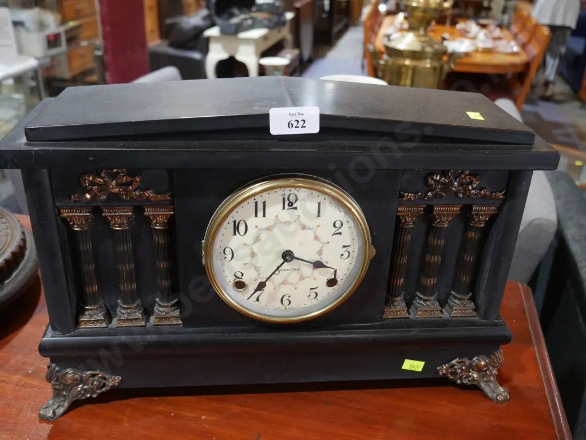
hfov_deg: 51.3
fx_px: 610
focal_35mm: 36
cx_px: 293
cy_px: 220
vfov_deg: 39.7
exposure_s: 1/60
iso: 500
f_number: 4
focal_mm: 18
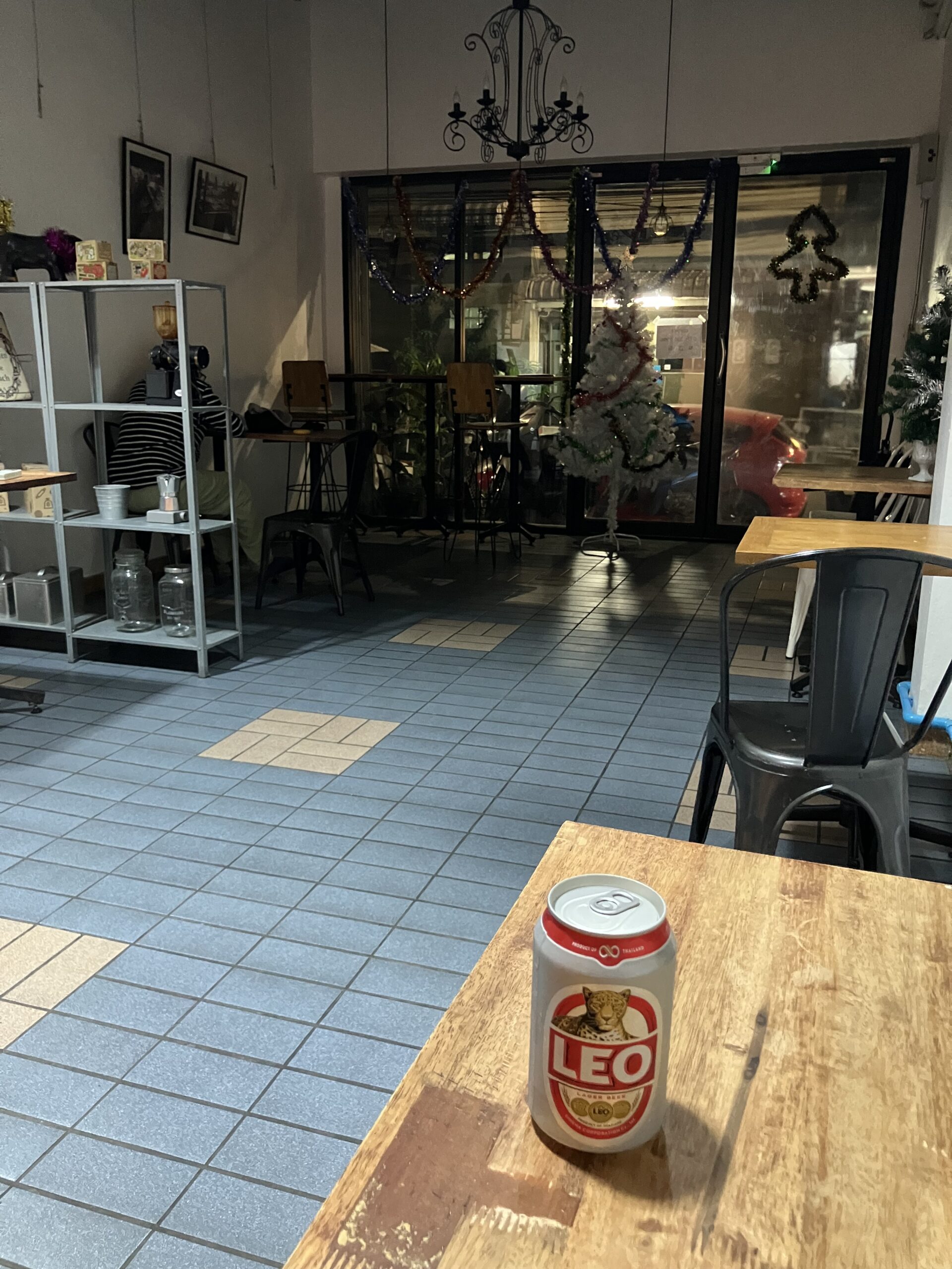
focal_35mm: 28
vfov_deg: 63.4
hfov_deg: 49.7
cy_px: 634
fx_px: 1027
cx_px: 476
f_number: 1.8
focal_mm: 3.99
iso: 640
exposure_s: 1/30
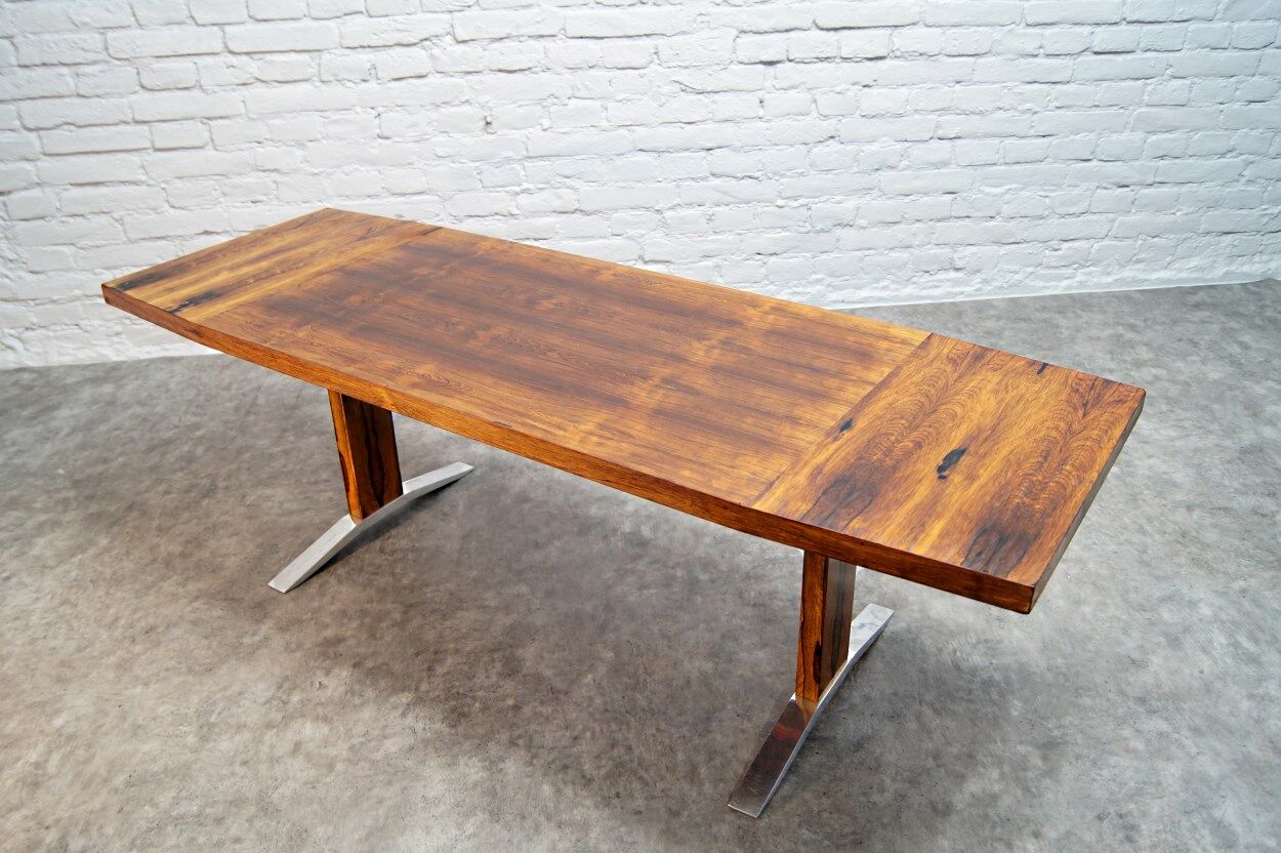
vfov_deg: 43.6
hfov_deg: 62.0
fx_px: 1067
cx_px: 640
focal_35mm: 30
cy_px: 426
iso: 400
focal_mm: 20
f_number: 4
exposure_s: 1/20
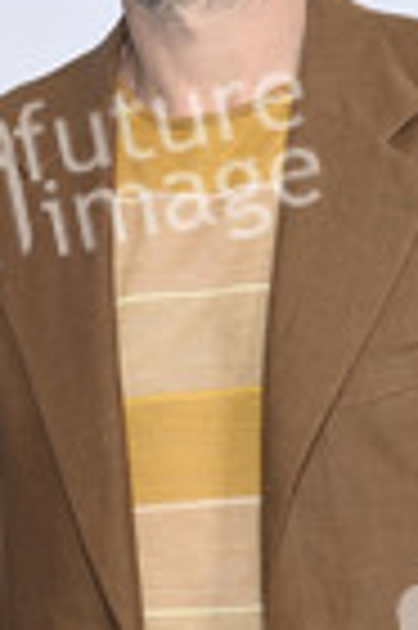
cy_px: 405
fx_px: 6756
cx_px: 220
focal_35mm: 387
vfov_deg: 5.3
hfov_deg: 3.5
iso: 400
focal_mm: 135
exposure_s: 1/200
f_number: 5.6
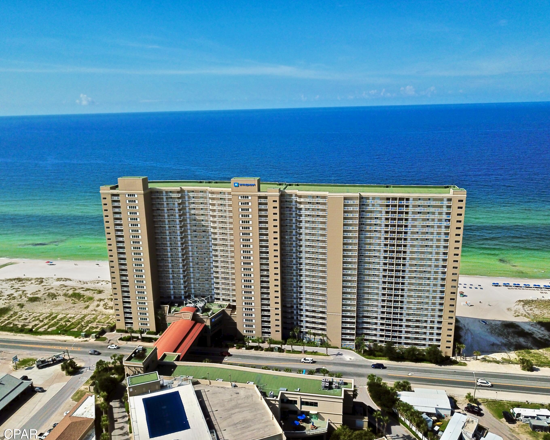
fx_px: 456
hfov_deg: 62.2
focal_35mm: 28
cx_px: 265
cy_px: 227
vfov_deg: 51.5
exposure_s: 1/4115
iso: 100
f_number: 2.2
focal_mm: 4.73
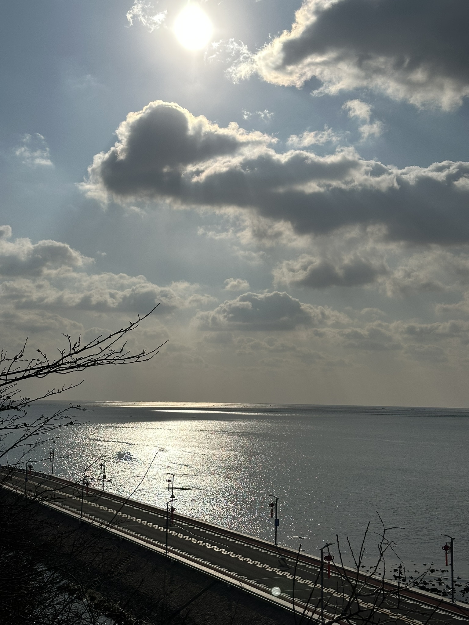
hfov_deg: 30.3
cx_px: 234
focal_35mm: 48
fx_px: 867
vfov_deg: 39.7
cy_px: 312
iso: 50
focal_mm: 6.86
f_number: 1.78
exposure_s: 1/41667
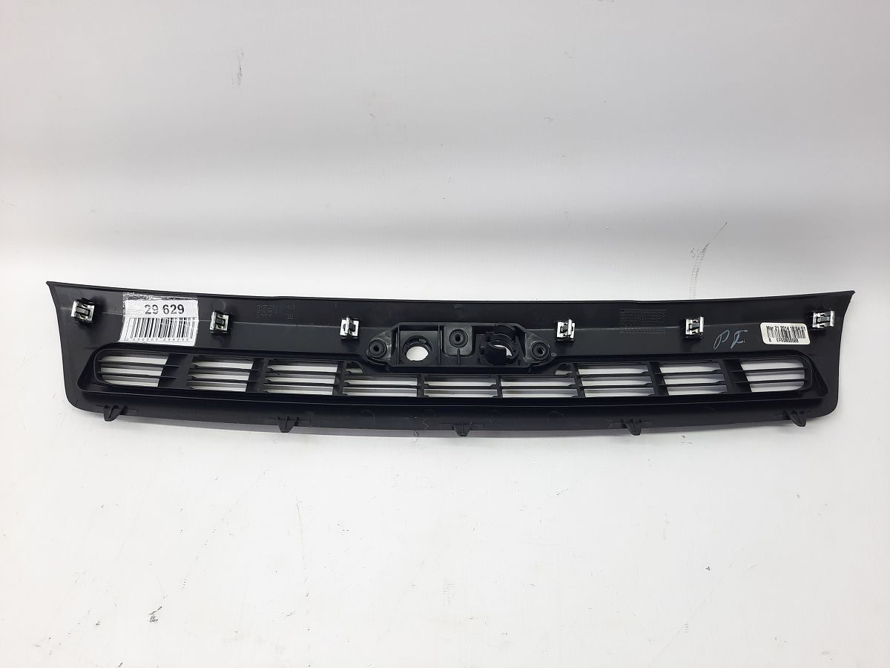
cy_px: 334
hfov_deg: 69.4
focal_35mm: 25
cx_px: 445
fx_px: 643
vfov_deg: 54.9
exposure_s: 1/50
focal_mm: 4.6
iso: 64
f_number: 2
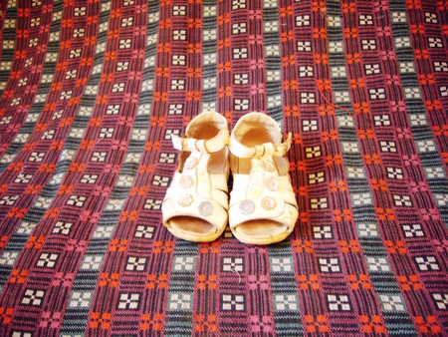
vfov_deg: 49.8
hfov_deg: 63.4
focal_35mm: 28
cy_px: 168
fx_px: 363
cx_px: 224
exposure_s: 1/10
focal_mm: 4.6
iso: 200
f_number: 2.8
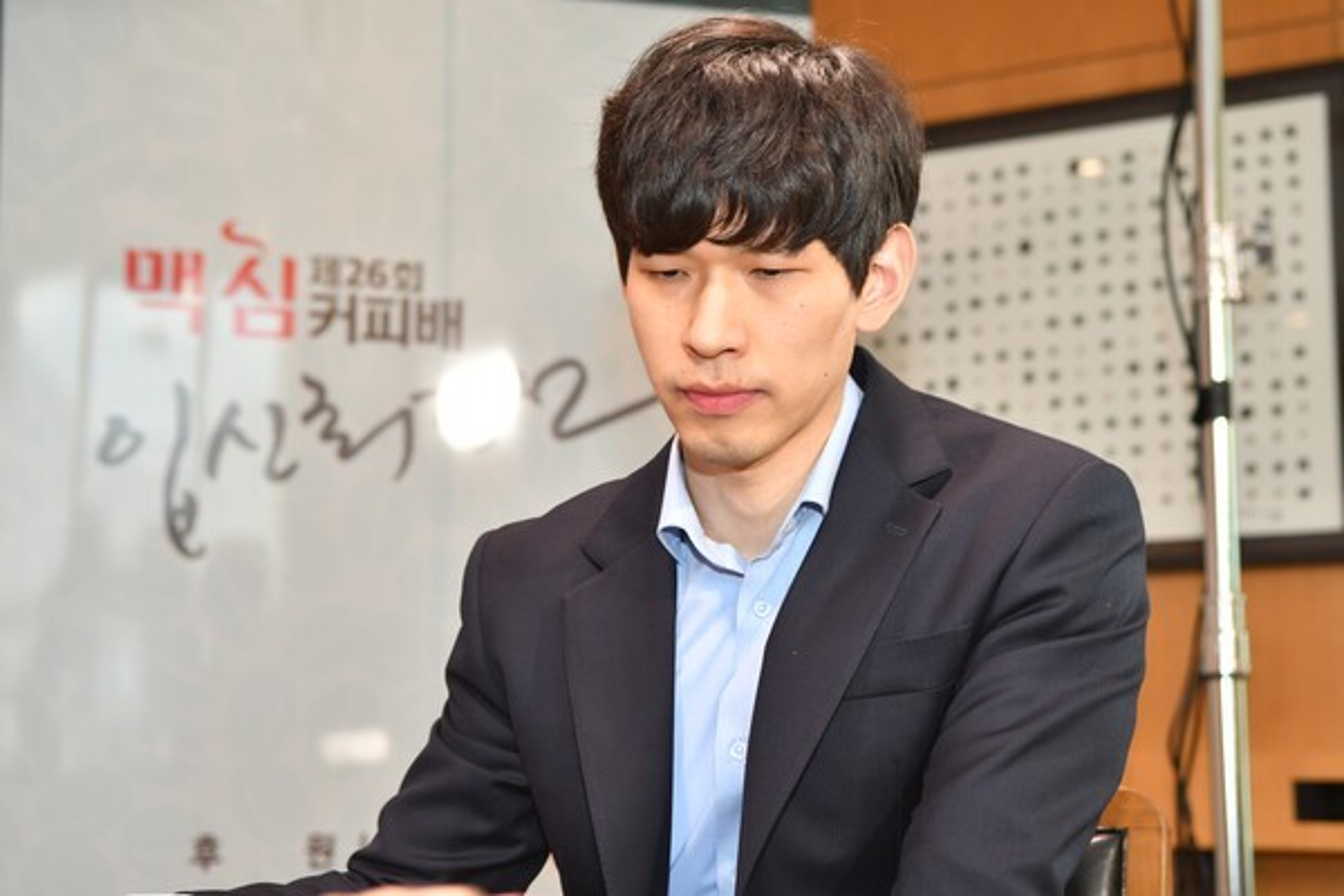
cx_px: 672
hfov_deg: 33.4
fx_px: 2240
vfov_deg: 22.6
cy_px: 448
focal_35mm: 60
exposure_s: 1/125
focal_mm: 40
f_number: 4
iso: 500
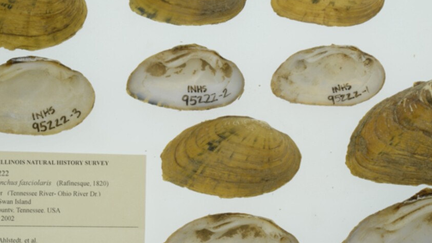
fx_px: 1031
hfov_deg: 23.6
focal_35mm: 90
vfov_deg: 13.5
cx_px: 250
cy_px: 134
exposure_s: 1/10
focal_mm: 60
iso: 100
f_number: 32
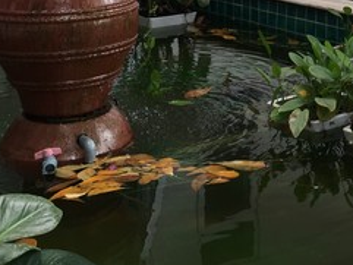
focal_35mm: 77
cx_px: 375
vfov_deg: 18.0
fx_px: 786
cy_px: -73
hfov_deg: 23.9
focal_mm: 4.15
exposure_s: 1/217
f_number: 2.2
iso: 32
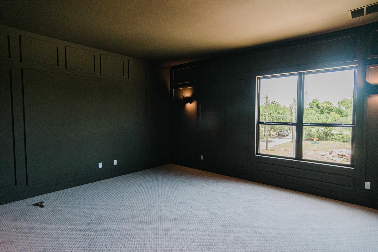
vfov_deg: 67.4
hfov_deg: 90.0
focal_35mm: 18
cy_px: 126
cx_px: 189
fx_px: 189
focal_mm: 12
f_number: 4
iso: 640
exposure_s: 1/250
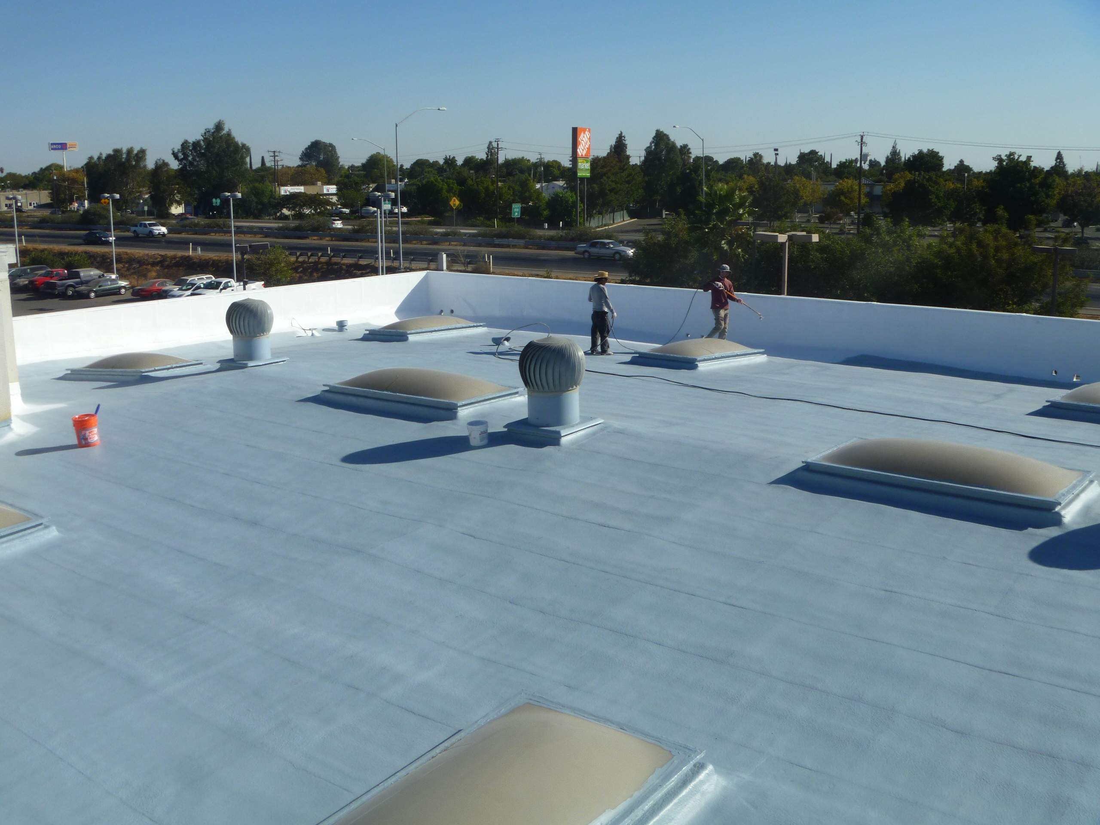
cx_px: 550
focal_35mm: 35
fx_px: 1112
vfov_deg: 40.7
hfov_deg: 52.6
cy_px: 412
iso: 80
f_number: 5.6
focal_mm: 6.3
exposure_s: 1/400
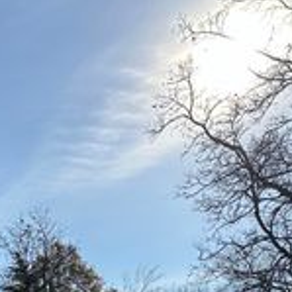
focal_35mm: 71
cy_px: 348
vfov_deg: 22.5
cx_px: -127
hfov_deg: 21.1
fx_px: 678
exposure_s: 1/7042
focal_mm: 6.86
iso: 80
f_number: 1.78
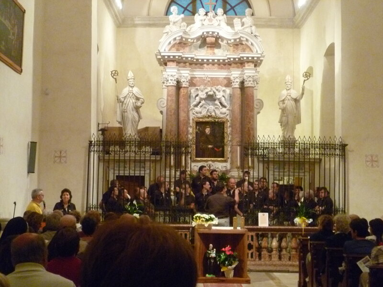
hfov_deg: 36.8
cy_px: 144
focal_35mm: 52
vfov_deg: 28.0
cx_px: 192
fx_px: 575
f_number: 3.7
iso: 800
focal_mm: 9.2
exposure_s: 1/25
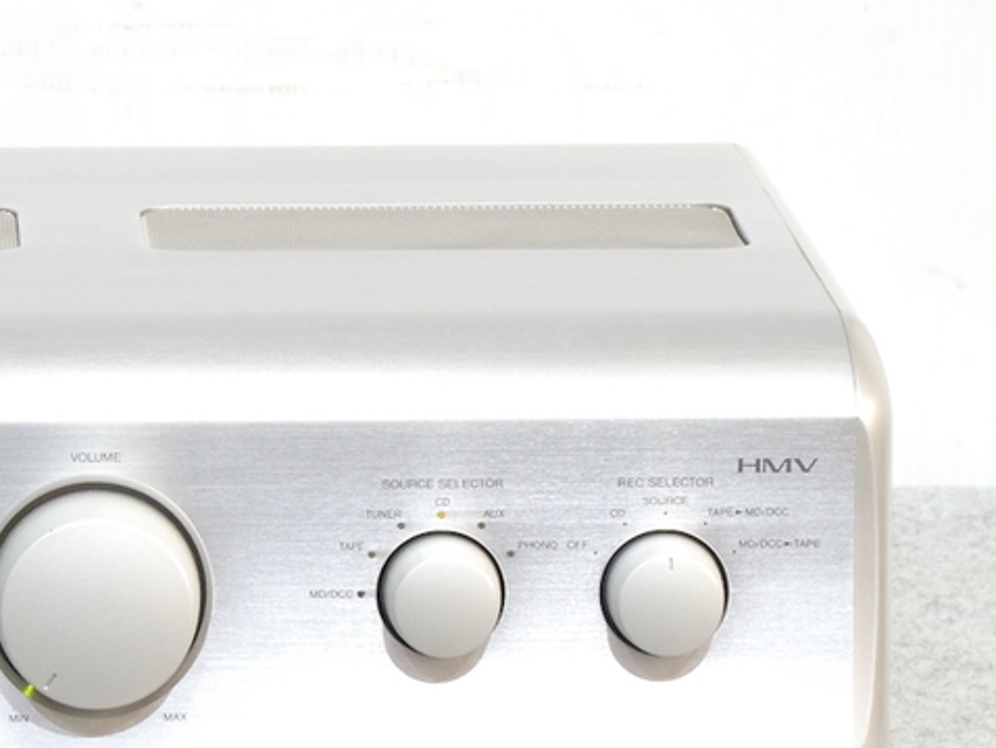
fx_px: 8723
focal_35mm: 303
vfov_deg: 4.9
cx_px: 90
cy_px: 573
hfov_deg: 6.5
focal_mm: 27.1
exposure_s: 1/6
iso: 200
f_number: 5.4
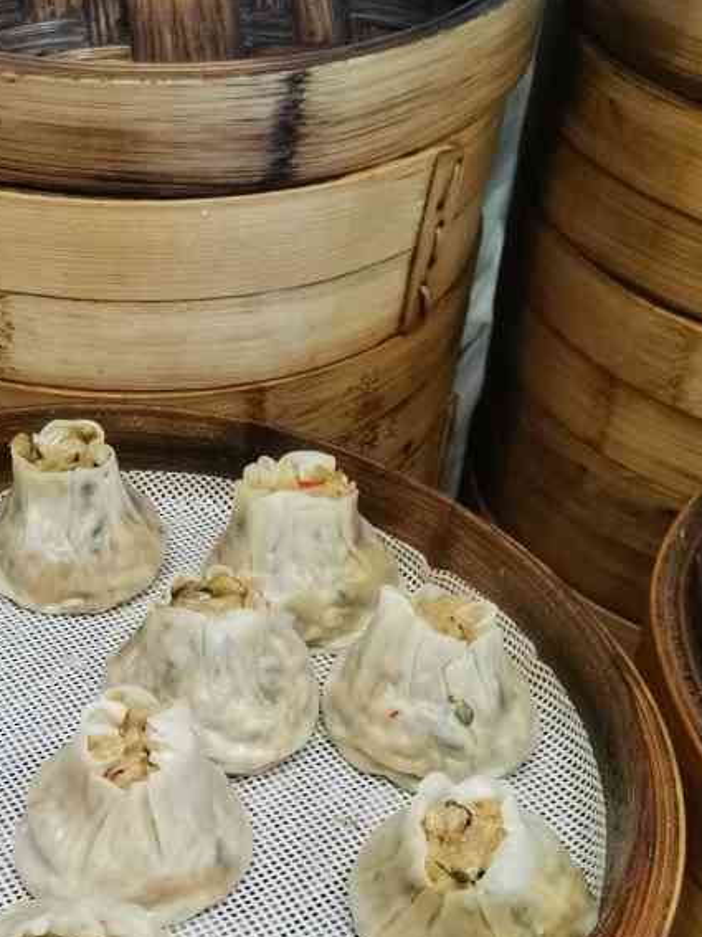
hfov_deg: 28.0
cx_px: 144
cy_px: 687
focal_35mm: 51
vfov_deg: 36.7
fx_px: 1380
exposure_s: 1/100
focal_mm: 4.75
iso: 320
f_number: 1.8
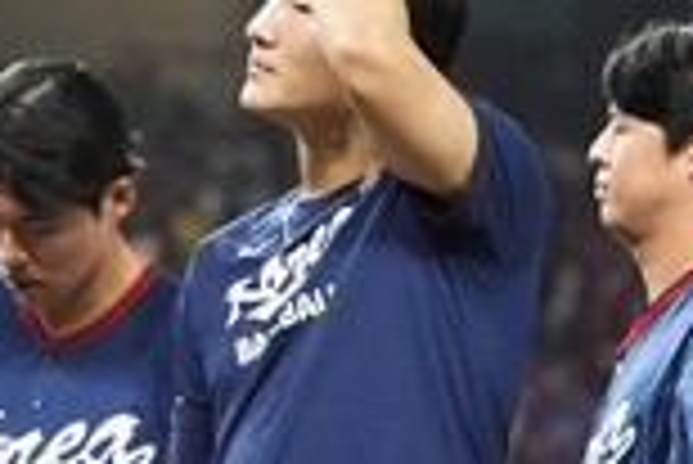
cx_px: 472
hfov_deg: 3.4
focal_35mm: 612
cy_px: 673
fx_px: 11792
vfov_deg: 2.2
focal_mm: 92
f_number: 2.8
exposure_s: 1/1600
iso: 4000
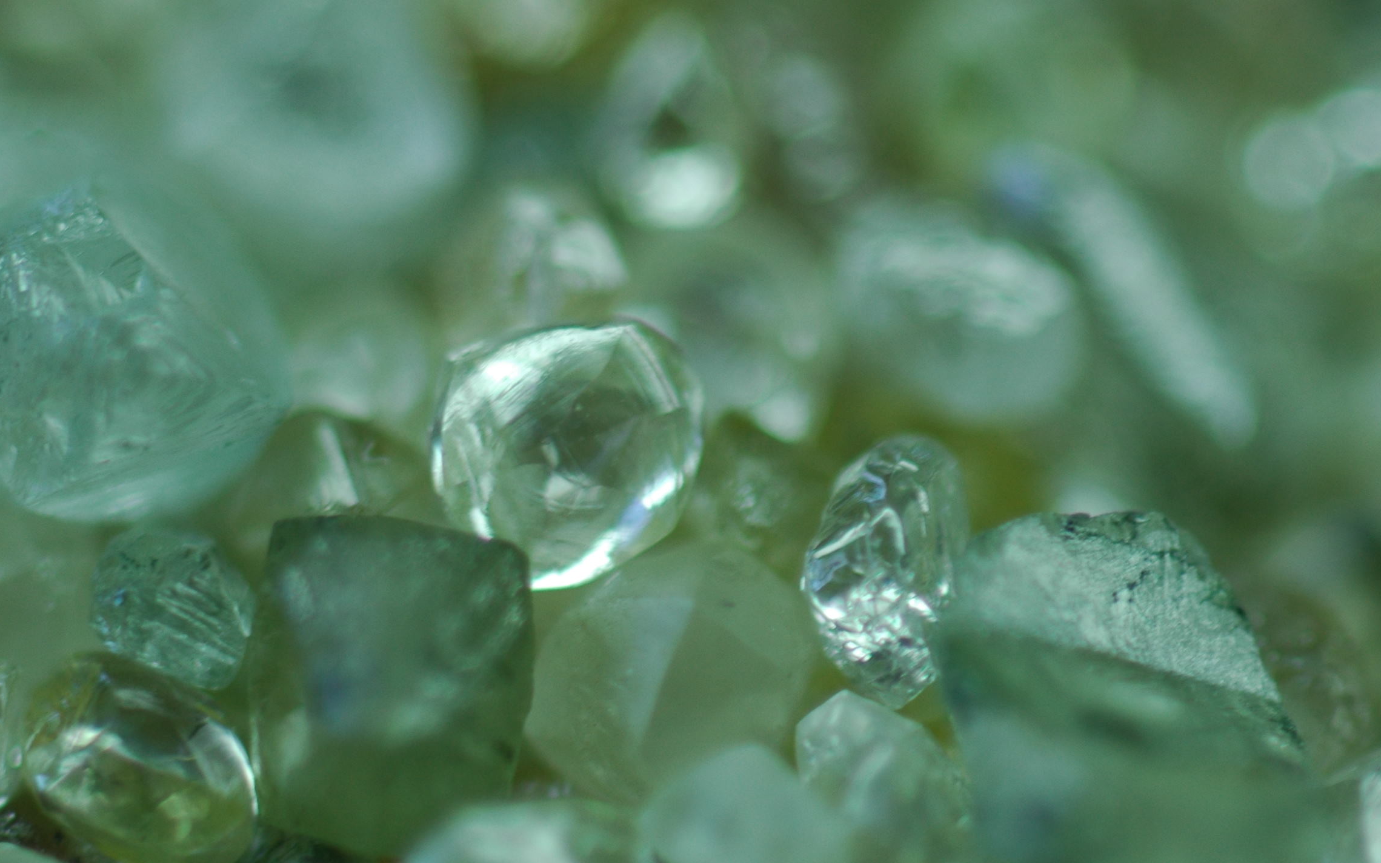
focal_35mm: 212
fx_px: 7968
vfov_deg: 6.2
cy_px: 509
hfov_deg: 9.9
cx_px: 541
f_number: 5
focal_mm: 105
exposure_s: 1/160
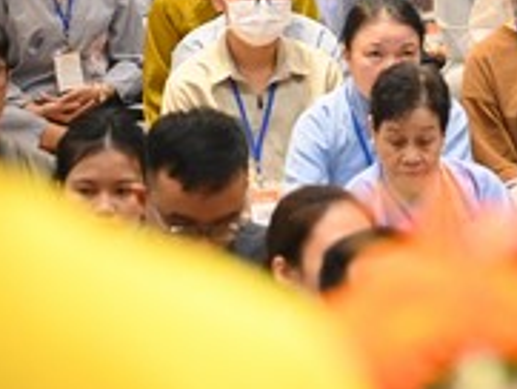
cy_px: -189
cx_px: 860
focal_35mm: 414
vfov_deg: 3.6
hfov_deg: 4.7
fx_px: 6187
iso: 4000
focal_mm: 120
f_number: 4
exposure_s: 1/125
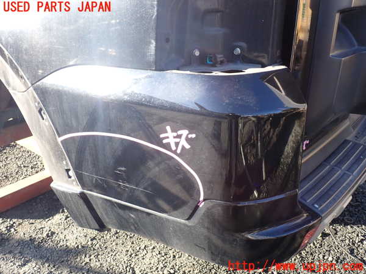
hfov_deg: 60.0
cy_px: 137
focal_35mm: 30
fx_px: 317
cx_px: 183
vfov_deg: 46.8
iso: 100
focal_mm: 5.4
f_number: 3.2
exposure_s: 1/125
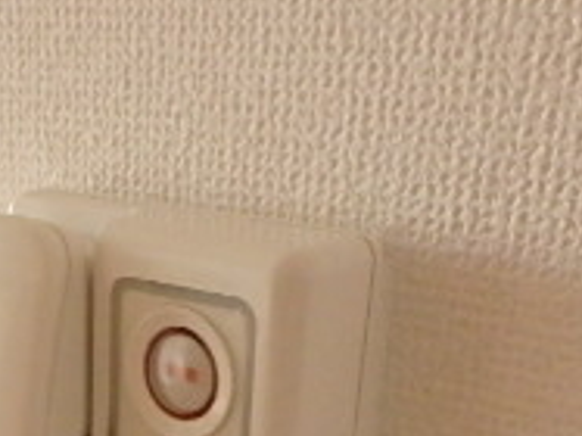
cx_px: 65
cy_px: 617
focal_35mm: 72
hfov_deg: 26.2
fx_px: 1210
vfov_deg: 18.5
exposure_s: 1/15
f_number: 3.5
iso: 800
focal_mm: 3.7
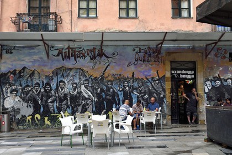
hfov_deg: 50.7
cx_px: 116
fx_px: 245
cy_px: 78
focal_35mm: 38
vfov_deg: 35.1
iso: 800
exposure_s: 1/60
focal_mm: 38
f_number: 5.6
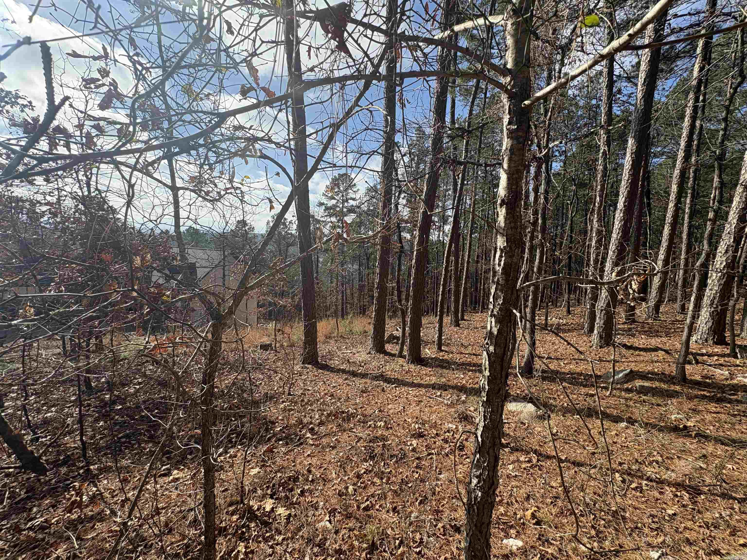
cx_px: 374
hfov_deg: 102.1
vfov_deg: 85.7
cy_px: 280
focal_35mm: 14
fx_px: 302
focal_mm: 2.22
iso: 64
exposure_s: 1/1449
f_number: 2.2
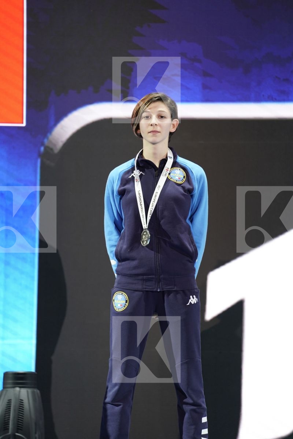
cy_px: 220
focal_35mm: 200
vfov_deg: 10.3
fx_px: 2441
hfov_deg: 6.9
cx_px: 146
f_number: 2.8
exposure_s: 1/250
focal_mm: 200
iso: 800
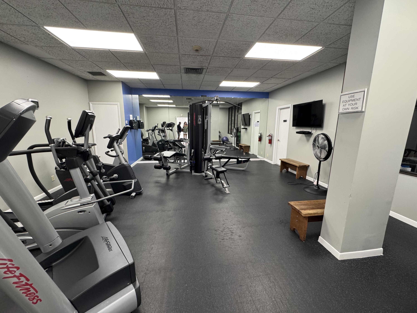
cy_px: 156
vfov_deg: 85.7
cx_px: 208
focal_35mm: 14
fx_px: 169
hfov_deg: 102.1
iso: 200
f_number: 2.2
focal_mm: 2.22
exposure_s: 1/60
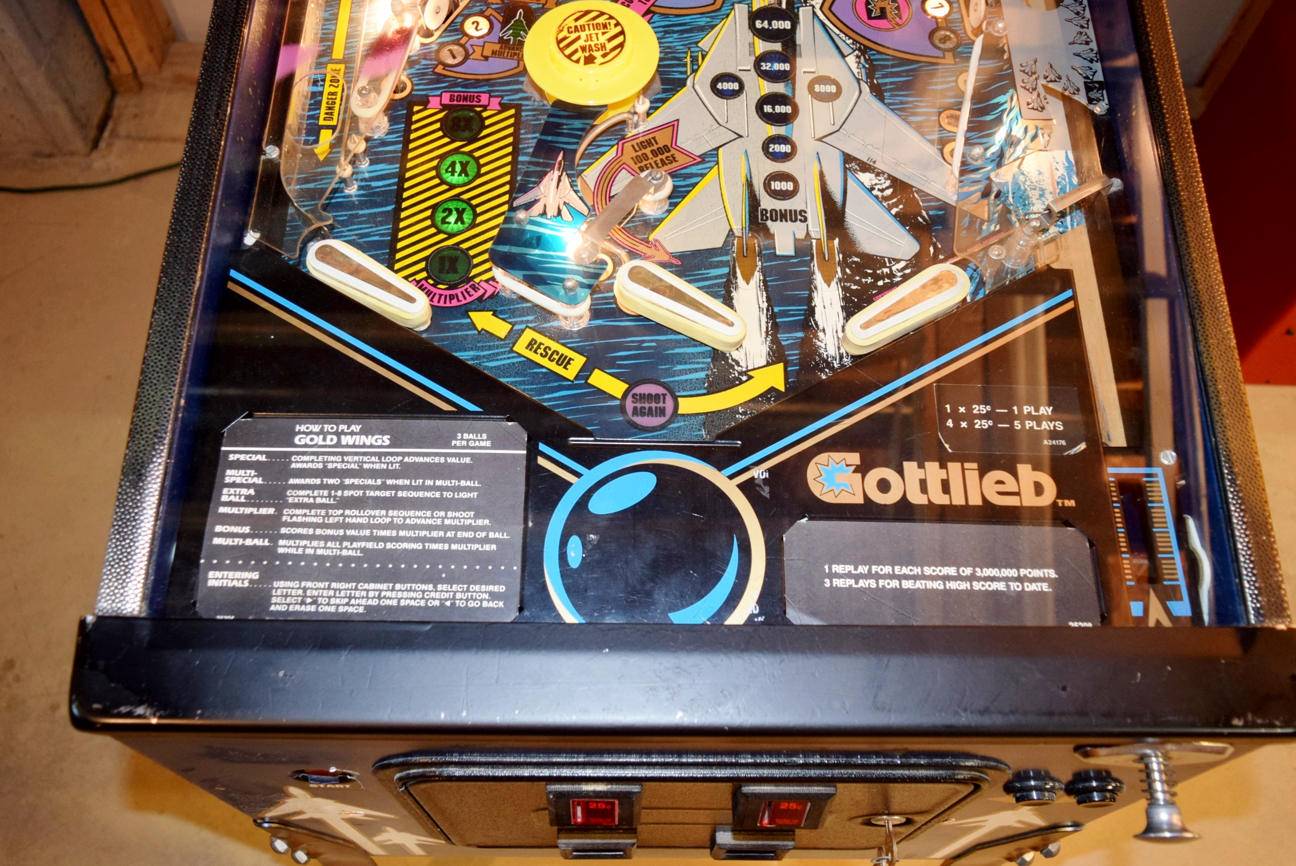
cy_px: 444
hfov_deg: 63.6
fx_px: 1045
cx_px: 657
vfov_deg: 45.0
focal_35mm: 29
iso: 1000
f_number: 3.5
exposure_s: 1/30
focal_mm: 18
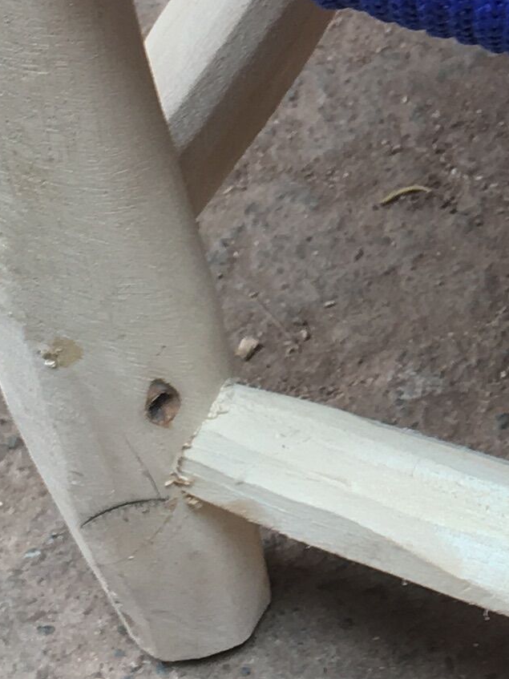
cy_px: -109
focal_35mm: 138
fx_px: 2706
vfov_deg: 13.9
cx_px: 778
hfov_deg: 10.4
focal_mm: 4.15
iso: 25
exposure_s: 1/50
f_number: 2.2
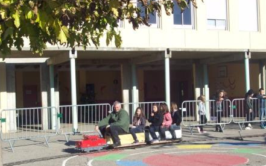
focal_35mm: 71
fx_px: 515
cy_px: 96
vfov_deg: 18.4
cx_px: 133
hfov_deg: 29.0
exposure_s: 1/180
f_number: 6.7
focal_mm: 10.8
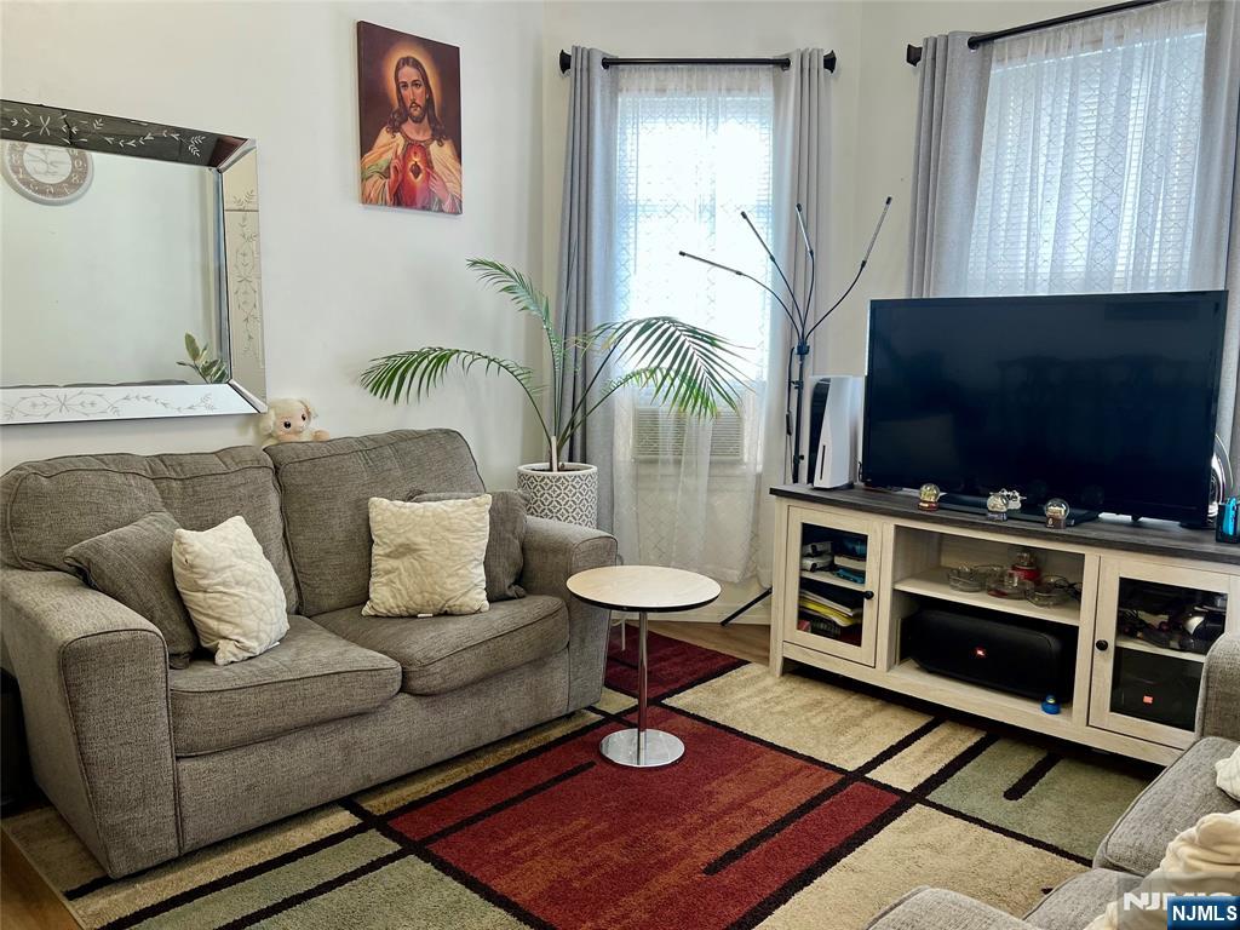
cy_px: 465
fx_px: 931
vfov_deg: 53.1
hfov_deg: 67.3
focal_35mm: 26
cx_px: 620
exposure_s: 1/60
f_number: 1.5
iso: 80
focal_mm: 5.7
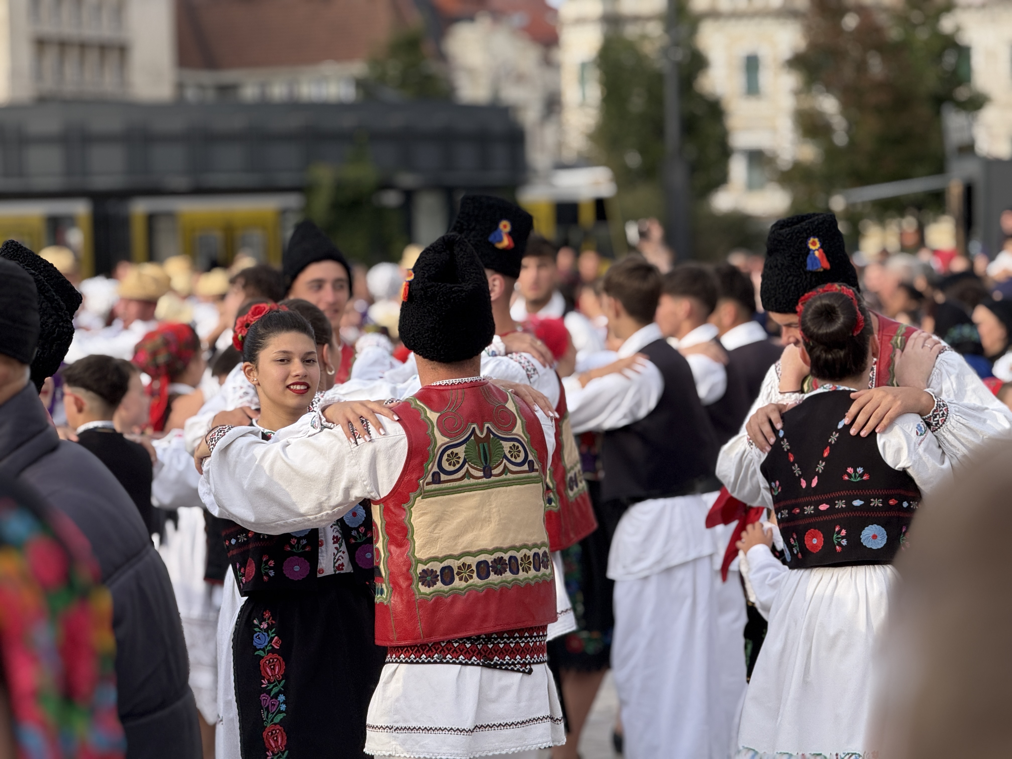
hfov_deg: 16.4
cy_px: 380
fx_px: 3508
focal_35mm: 120
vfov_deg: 12.3
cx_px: 506
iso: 50
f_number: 2.8
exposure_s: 1/522
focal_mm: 15.66
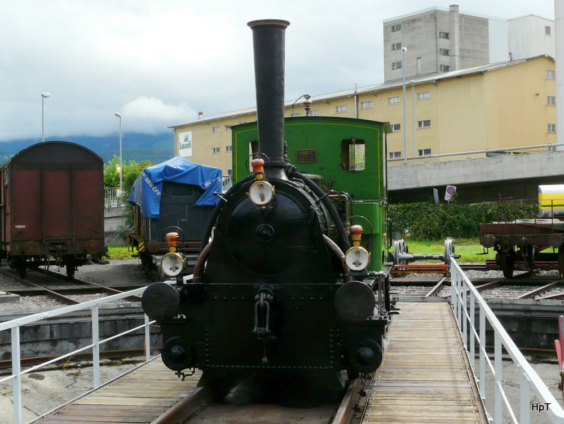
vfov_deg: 38.7
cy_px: 212
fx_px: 603
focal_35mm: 37
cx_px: 282
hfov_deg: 50.1
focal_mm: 6
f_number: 5.6
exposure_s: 1/200
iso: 100
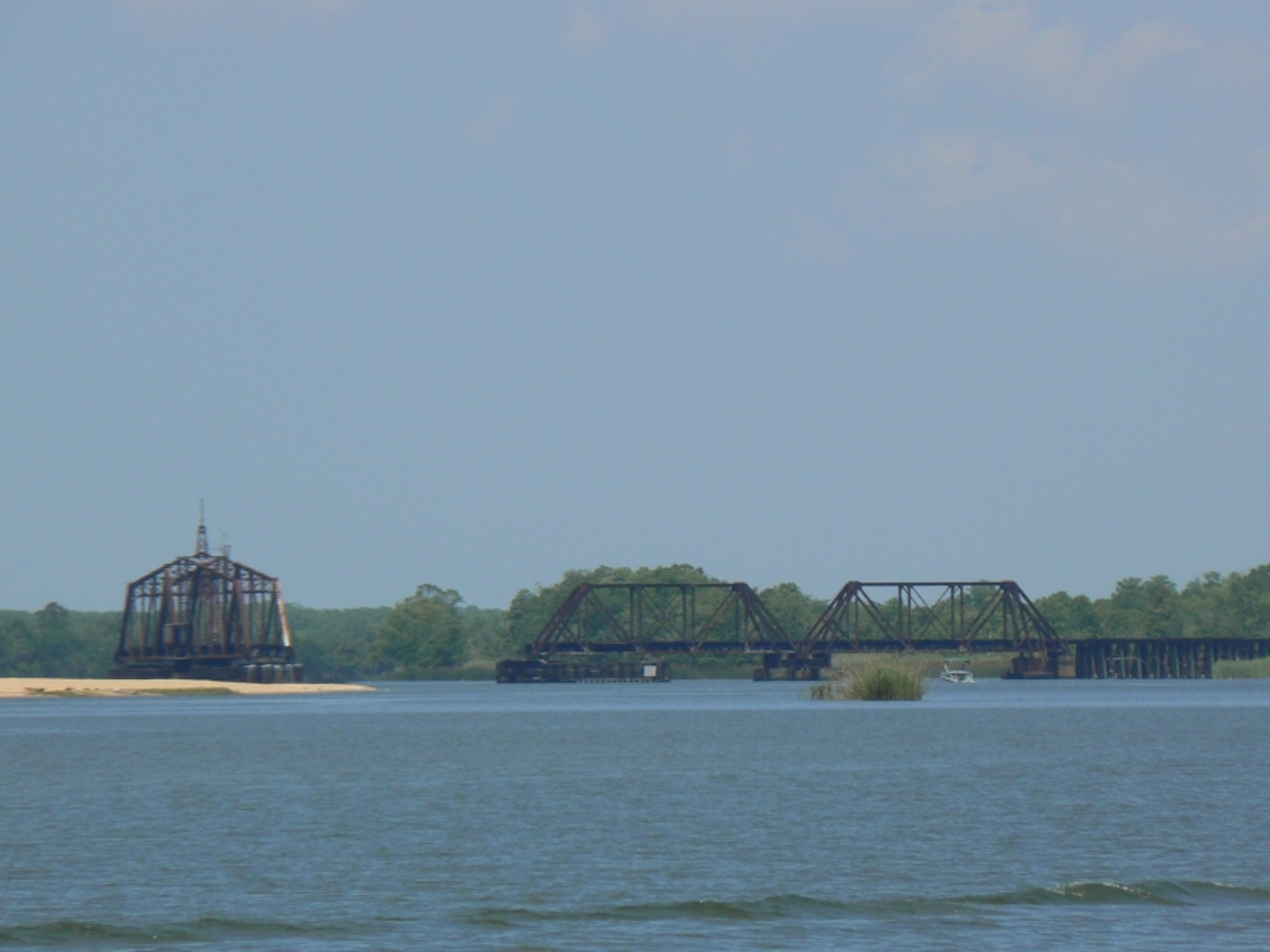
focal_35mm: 432
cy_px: 476
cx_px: 635
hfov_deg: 4.6
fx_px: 15849
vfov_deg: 3.4
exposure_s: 1/500
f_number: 8
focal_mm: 72
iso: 80
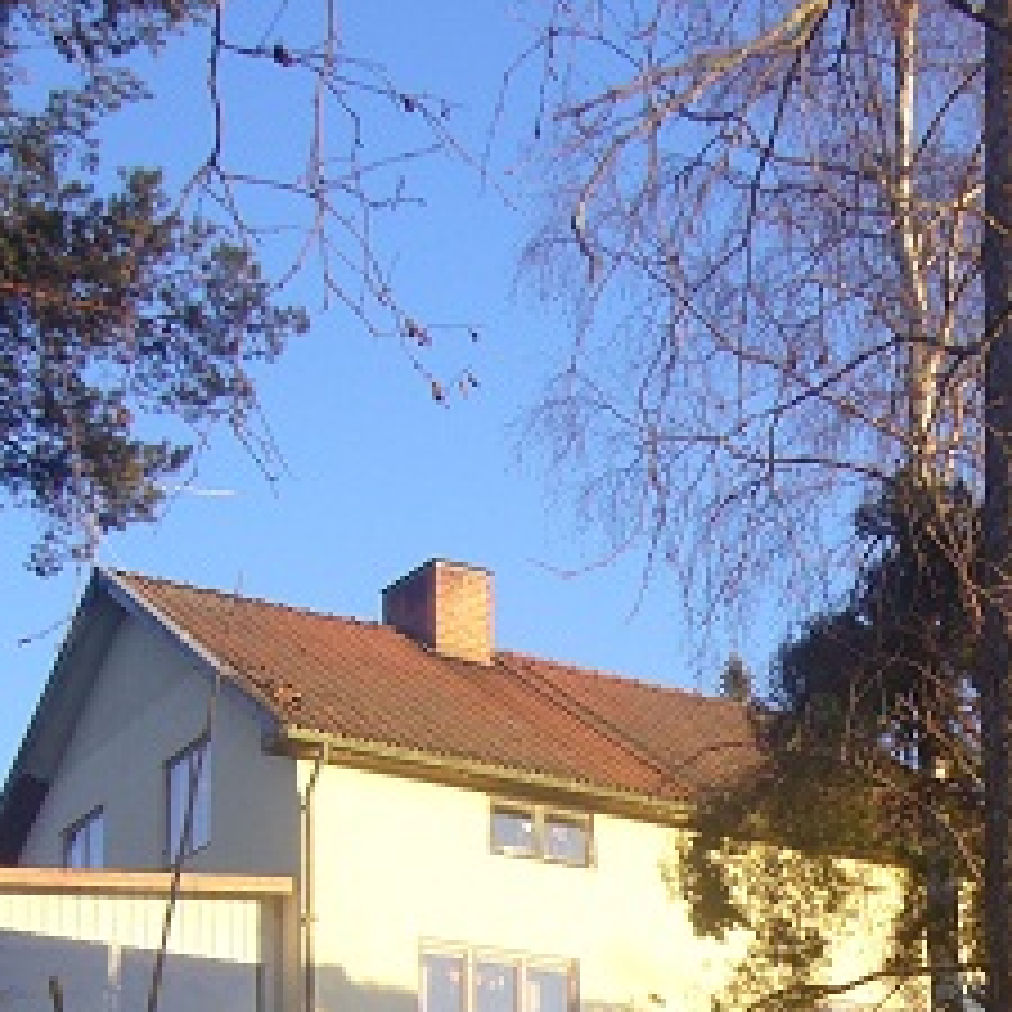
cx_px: 936
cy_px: 1057
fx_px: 2911
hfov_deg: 19.3
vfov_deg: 19.1
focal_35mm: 88
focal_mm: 5.8
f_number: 2.8
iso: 80
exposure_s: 1/250
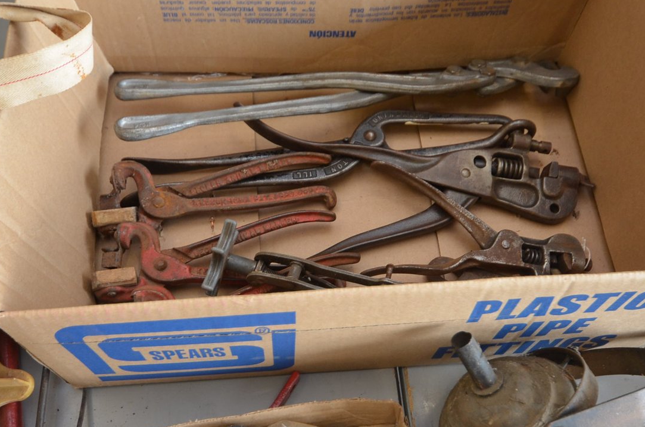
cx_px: 311
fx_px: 679
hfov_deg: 50.8
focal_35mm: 38
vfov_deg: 34.7
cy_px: 264
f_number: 4
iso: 450
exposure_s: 1/60
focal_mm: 16
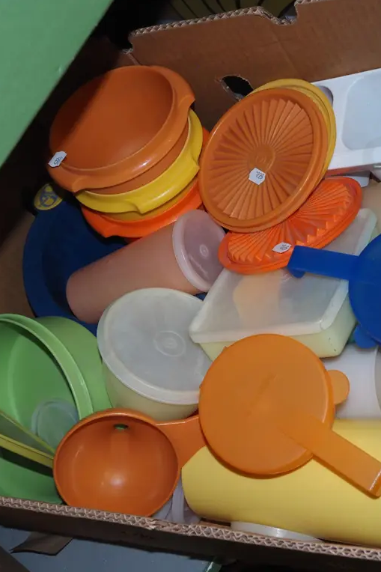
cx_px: 211
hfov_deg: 25.5
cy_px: 285
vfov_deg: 37.5
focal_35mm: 53
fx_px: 842
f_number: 5.6
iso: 1250
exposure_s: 1/160
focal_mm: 19
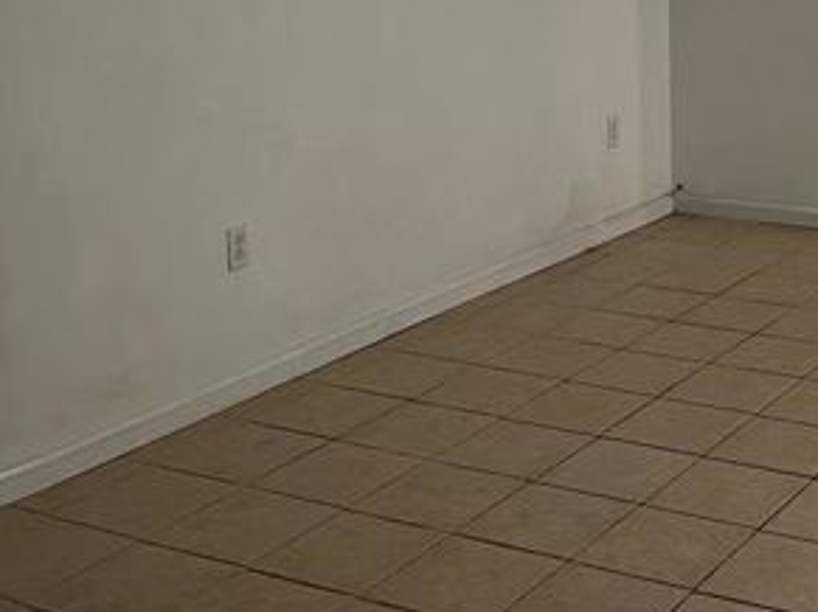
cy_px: 17
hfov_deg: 29.1
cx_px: 783
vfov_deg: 22.5
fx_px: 1488
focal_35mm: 63
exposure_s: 1/60
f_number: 1.6
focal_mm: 5.1
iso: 200
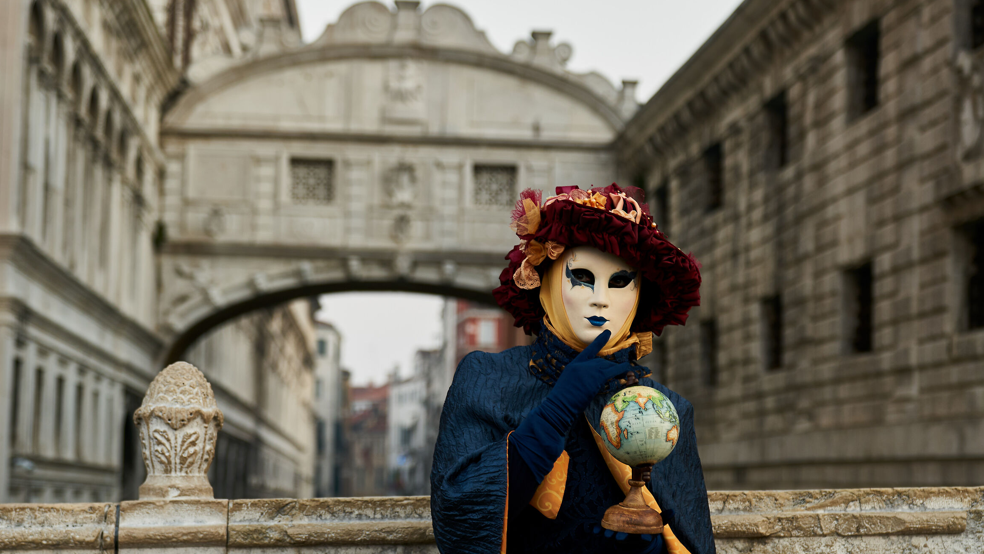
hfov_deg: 27.2
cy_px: 314
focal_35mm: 78
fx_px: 2035
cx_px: 496
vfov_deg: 15.5
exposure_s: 1/30
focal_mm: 48
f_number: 2.8
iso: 200
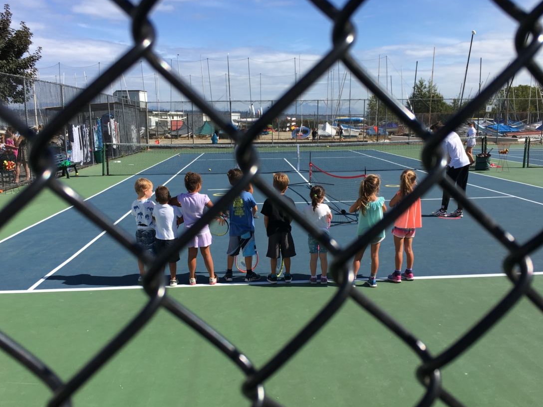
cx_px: 283
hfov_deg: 56.8
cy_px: 213
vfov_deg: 44.1
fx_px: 502
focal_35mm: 32
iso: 25
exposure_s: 1/1748
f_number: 2.2
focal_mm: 4.15
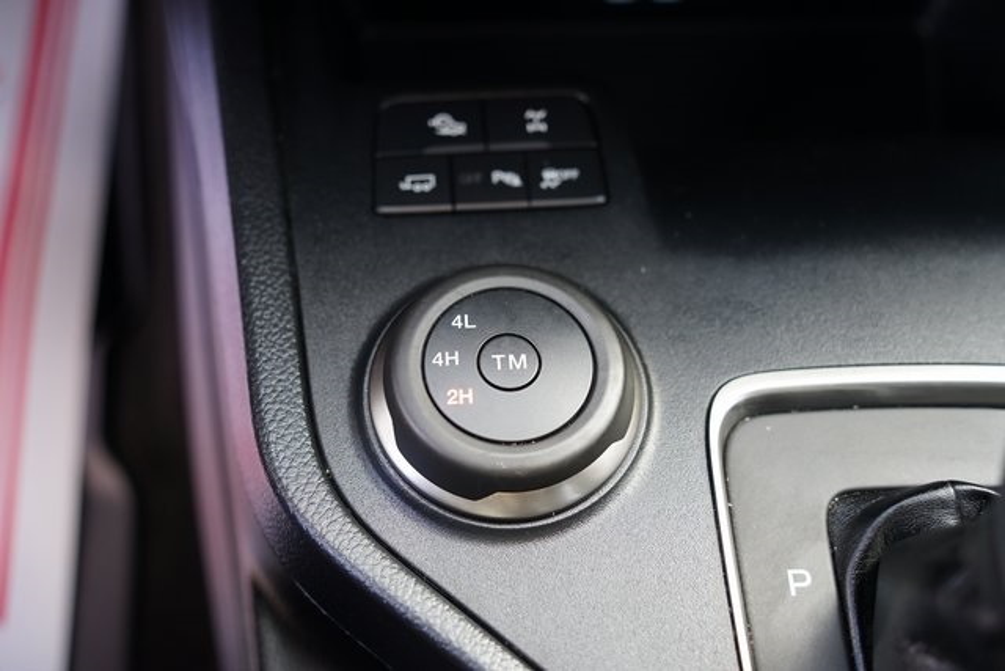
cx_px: 502
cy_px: 336
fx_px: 1480
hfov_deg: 37.5
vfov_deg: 25.5
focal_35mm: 53
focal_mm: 53
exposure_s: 1/60
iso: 800
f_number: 4
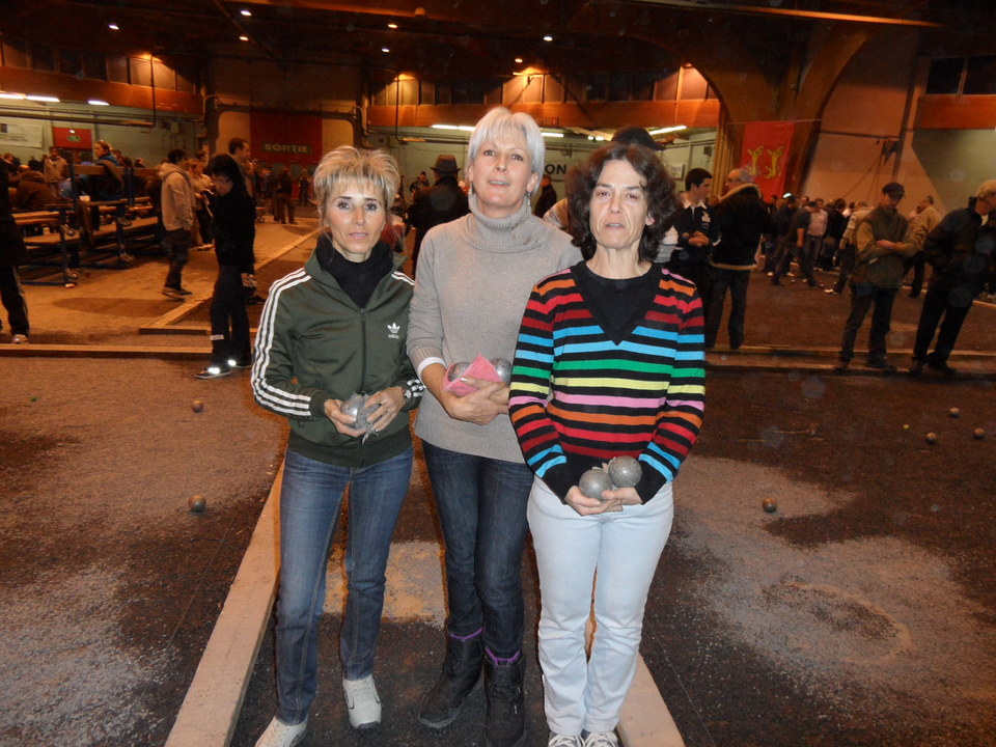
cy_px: 374
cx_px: 498
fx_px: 691
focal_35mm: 24
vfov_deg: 56.8
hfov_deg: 71.6
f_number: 3.2
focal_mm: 3.9
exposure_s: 1/30
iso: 200
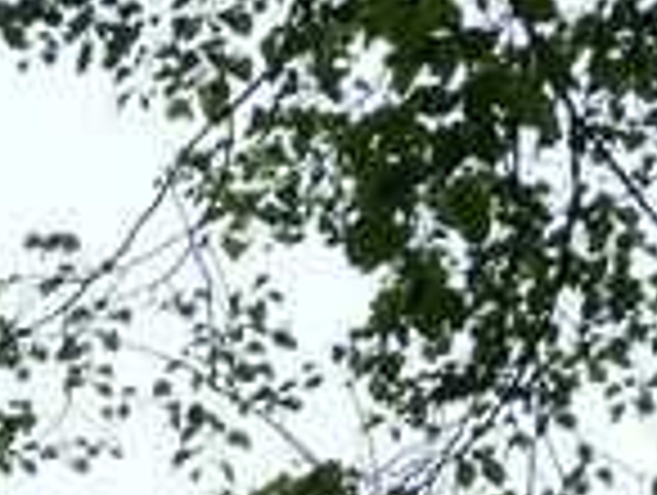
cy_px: 1150
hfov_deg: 3.7
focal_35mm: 529
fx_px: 10057
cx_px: -450
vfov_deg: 2.8
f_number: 4
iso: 125
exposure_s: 1/160
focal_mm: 15.5
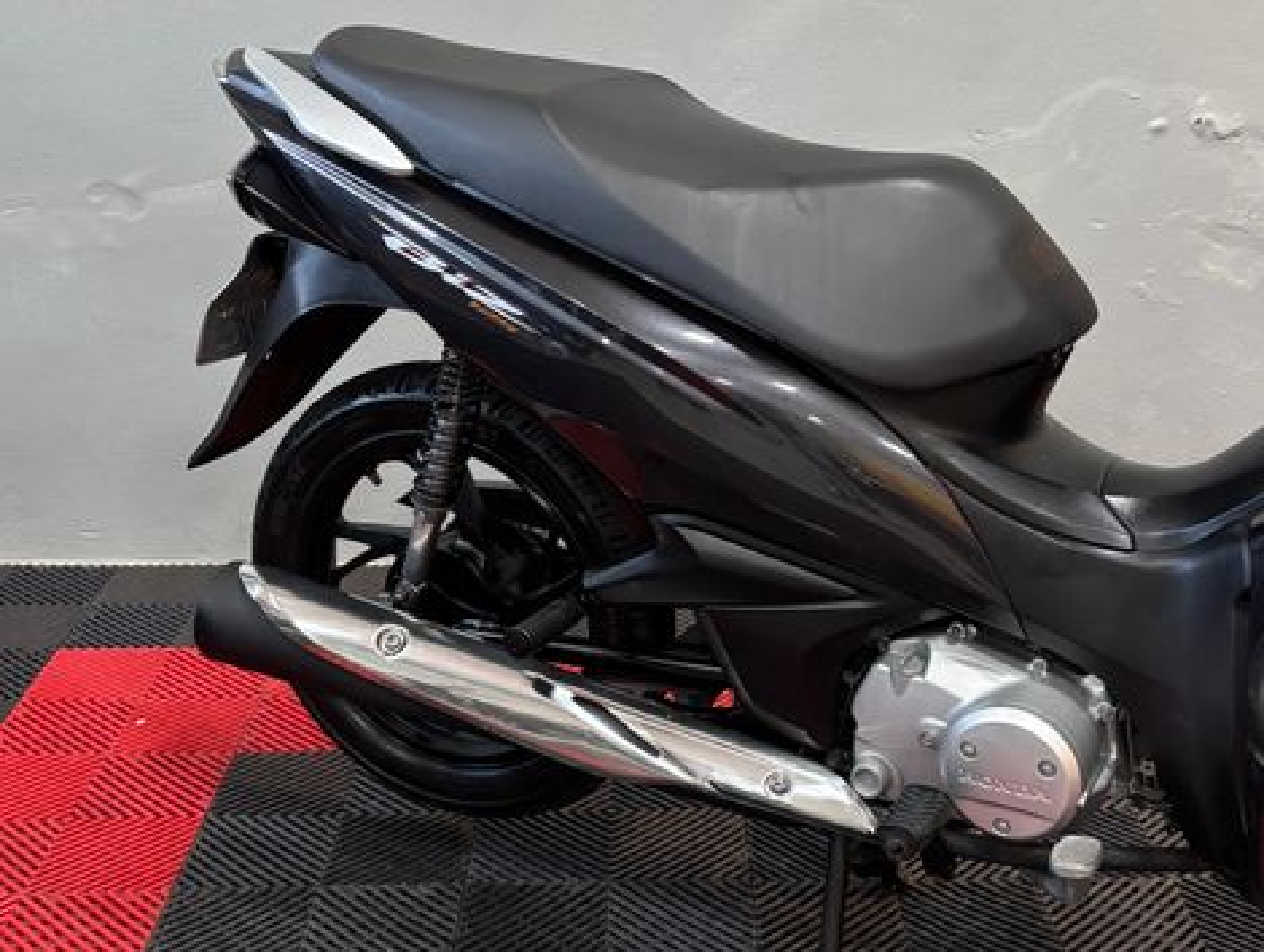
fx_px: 951
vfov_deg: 53.2
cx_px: 632
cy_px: 476
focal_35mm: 26
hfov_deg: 67.2
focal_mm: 5.96
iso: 500
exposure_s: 1/60
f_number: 1.6
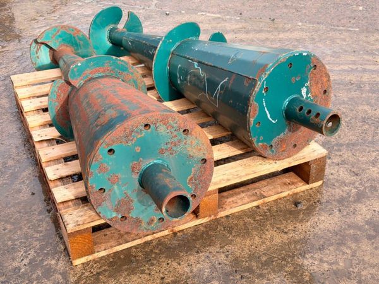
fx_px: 526
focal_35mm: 48
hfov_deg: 39.7
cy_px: 142
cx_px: 190
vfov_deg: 30.3
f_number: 1.78
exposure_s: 1/987
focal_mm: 6.76
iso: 64
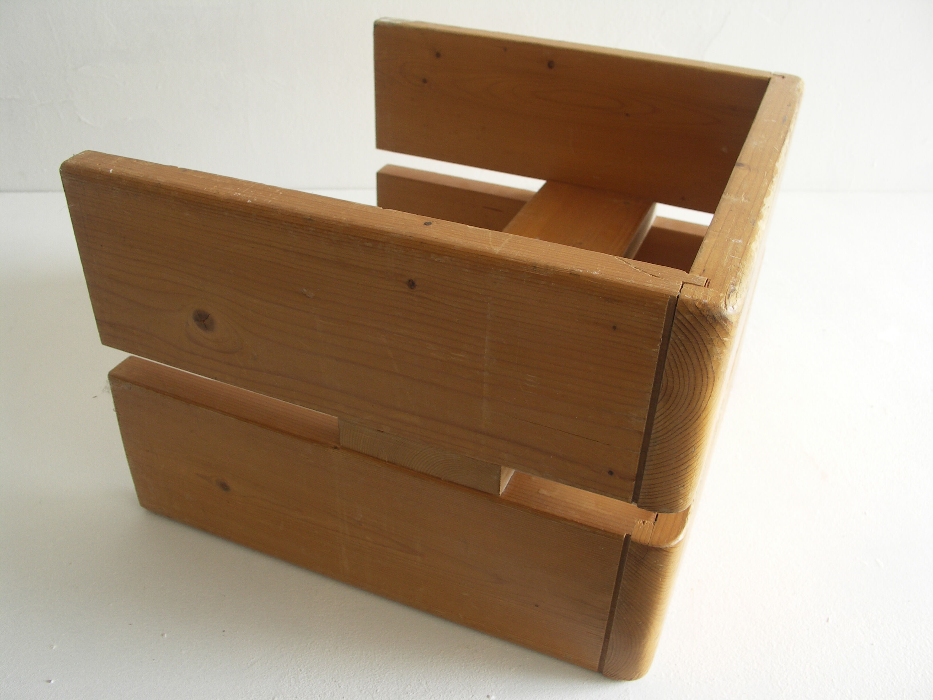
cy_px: 350
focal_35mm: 31
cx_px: 466
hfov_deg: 58.4
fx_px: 836
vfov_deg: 45.4
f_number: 2.8
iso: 100
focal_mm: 8.1
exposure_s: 1/20
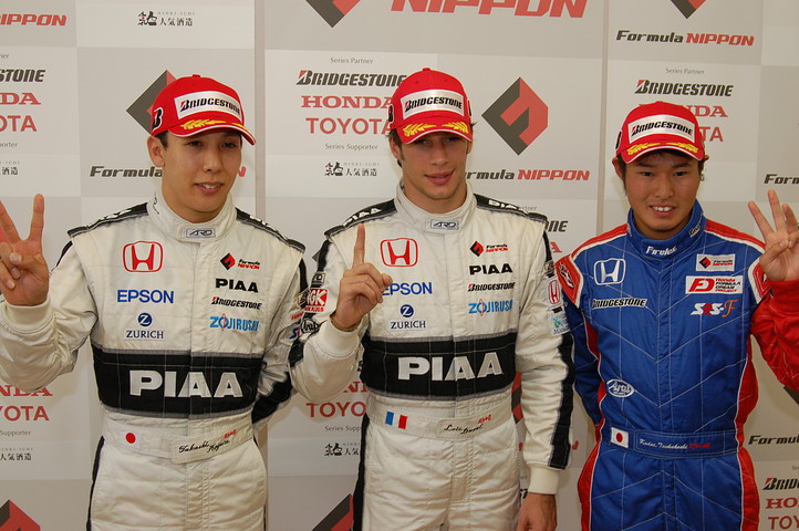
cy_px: 266
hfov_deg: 46.4
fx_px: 931
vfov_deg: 31.8
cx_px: 400
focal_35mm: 42
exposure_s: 1/90
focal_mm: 28
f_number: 4.8
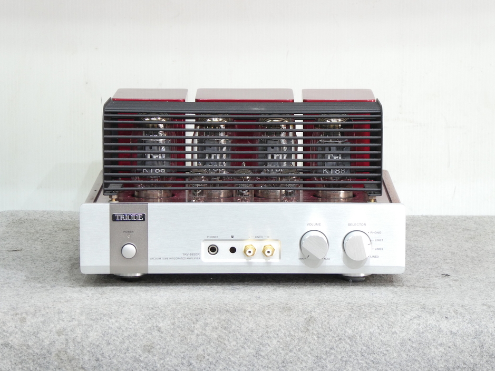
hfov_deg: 14.3
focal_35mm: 138
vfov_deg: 10.7
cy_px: 183
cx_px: 248
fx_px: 1973
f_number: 5.3
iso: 200
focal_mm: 24.2
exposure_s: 1/6
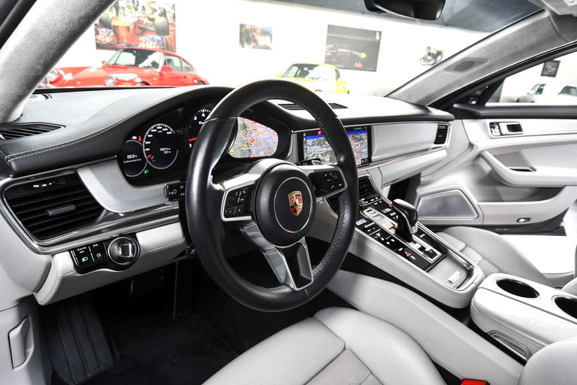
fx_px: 337
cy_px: 192
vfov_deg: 59.5
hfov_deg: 81.2
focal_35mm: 21
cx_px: 288
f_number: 5.6
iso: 1000
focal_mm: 14
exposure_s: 1/80
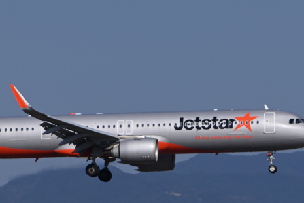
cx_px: 127
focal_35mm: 620
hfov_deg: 3.3
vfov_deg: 2.2
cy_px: 141
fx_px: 5235
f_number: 7.1
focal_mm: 200
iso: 200
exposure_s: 1/1600
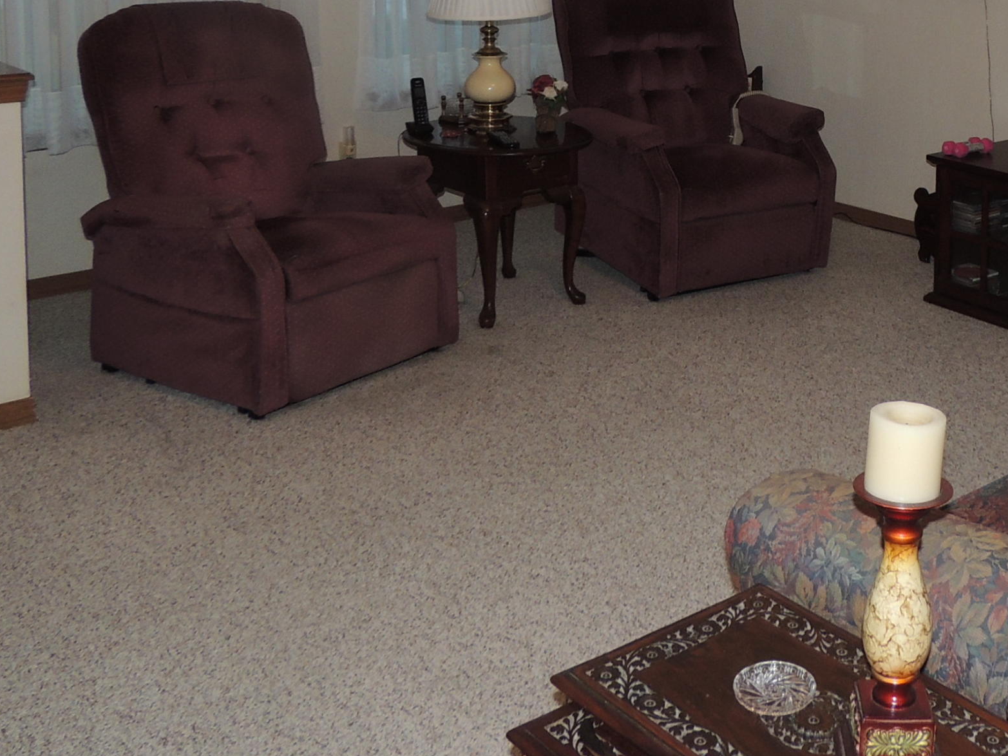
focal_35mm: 46
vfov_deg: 29.8
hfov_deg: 39.6
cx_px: 803
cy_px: 34
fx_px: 1340
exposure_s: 1/30
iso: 200
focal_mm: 4.3
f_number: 3
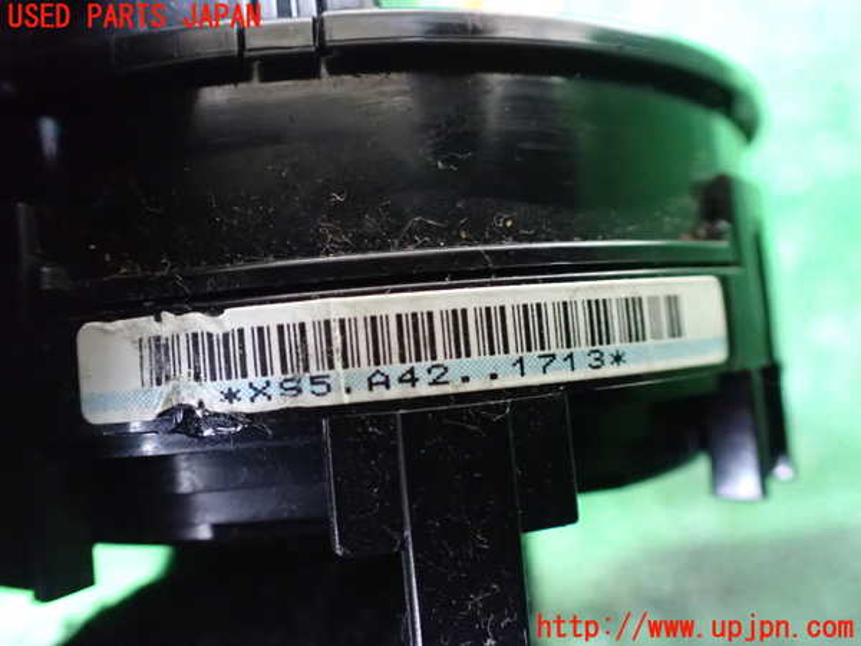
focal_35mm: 30
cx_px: 430
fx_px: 746
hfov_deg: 60.0
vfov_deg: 46.8
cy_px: 323
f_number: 2.3
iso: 1600
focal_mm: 5.4
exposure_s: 1/30
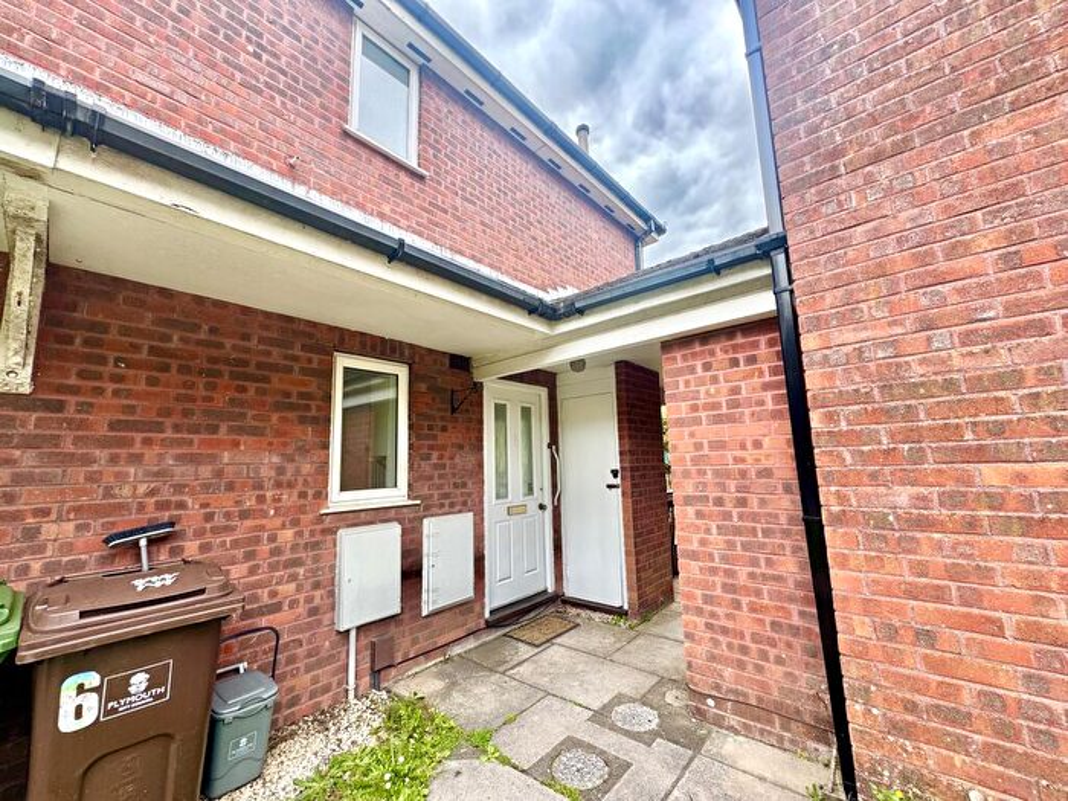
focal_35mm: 14
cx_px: 534
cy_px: 400
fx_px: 432
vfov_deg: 85.7
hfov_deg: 102.1
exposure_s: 1/152
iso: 40
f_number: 2.2
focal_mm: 2.22
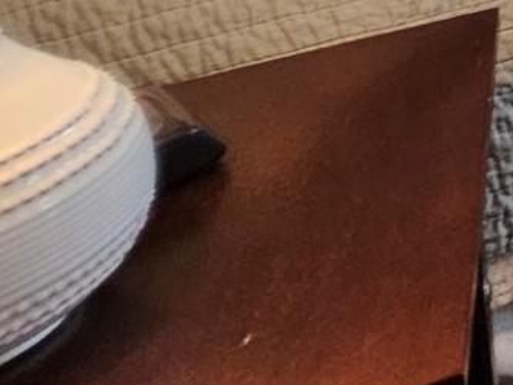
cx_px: 1356
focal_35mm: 80
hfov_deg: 13.4
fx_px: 1186
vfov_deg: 13.5
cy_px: -542
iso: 320
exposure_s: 1/60
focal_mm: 2.2
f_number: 2.2
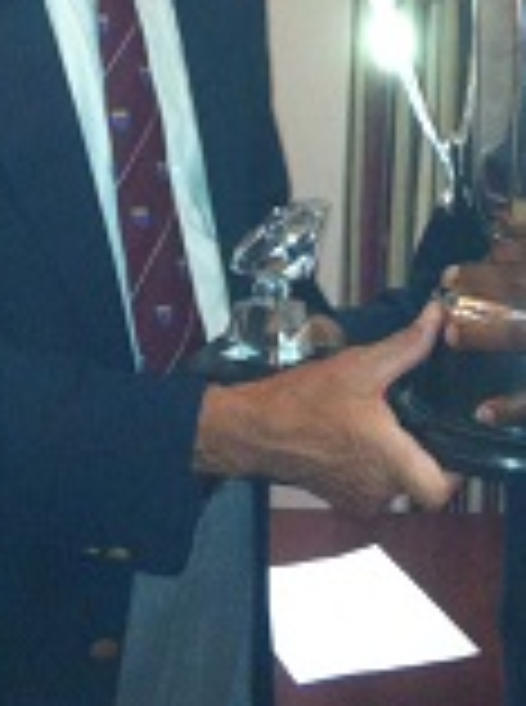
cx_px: 414
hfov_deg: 15.9
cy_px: -72
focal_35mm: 92
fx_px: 1872
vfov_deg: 20.4
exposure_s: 1/15
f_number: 2.8
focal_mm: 3.85
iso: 400
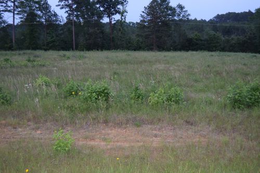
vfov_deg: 28.1
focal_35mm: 48
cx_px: 130
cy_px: 86
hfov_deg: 41.1
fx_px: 347
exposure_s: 1/100
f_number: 5
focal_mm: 32
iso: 800
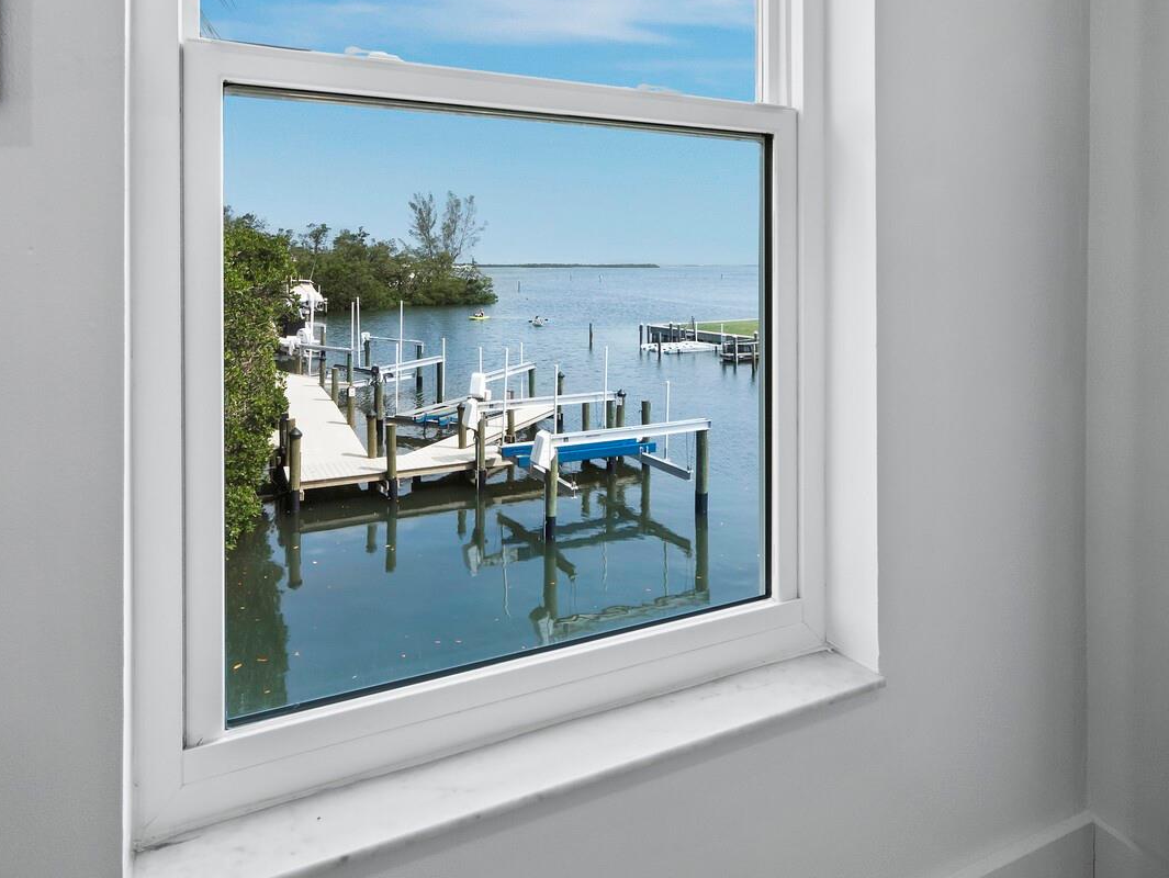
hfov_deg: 78.8
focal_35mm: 21
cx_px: 536
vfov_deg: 61.9
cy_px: 290
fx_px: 710
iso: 400
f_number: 11
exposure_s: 1/30
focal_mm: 7
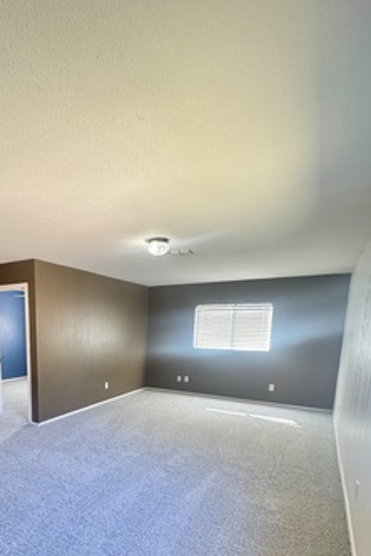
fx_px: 325
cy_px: 381
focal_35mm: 21
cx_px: 104
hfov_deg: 57.2
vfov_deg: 78.0
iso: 320
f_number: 2.2
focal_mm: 2.22
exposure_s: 1/60
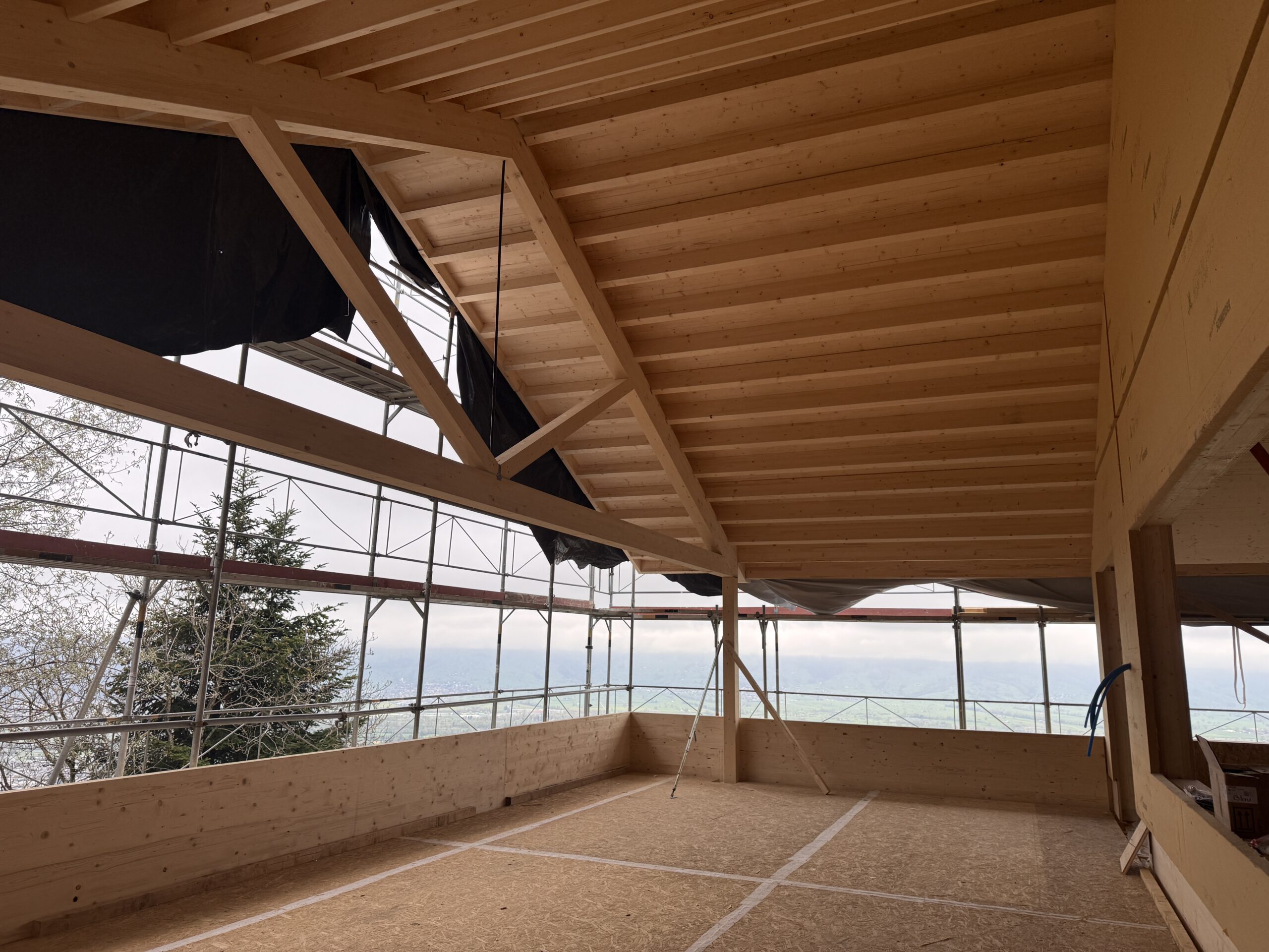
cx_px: 634
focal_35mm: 24
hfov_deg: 71.6
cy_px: 476
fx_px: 880
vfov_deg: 56.8
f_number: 1.78
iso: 100
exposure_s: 1/598
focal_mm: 6.76
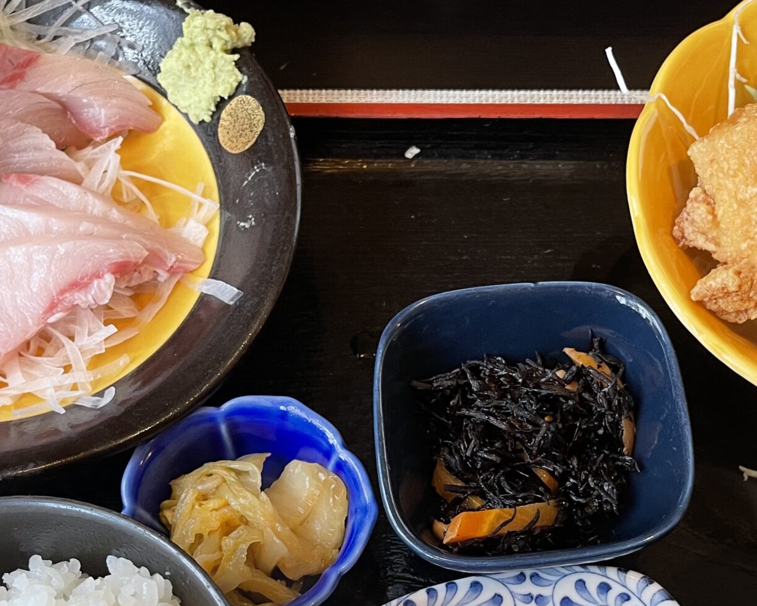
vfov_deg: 27.9
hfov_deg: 35.3
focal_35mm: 53
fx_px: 1188
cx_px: 440
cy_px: 508
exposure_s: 1/50
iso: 100
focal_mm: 5.1
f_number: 1.6
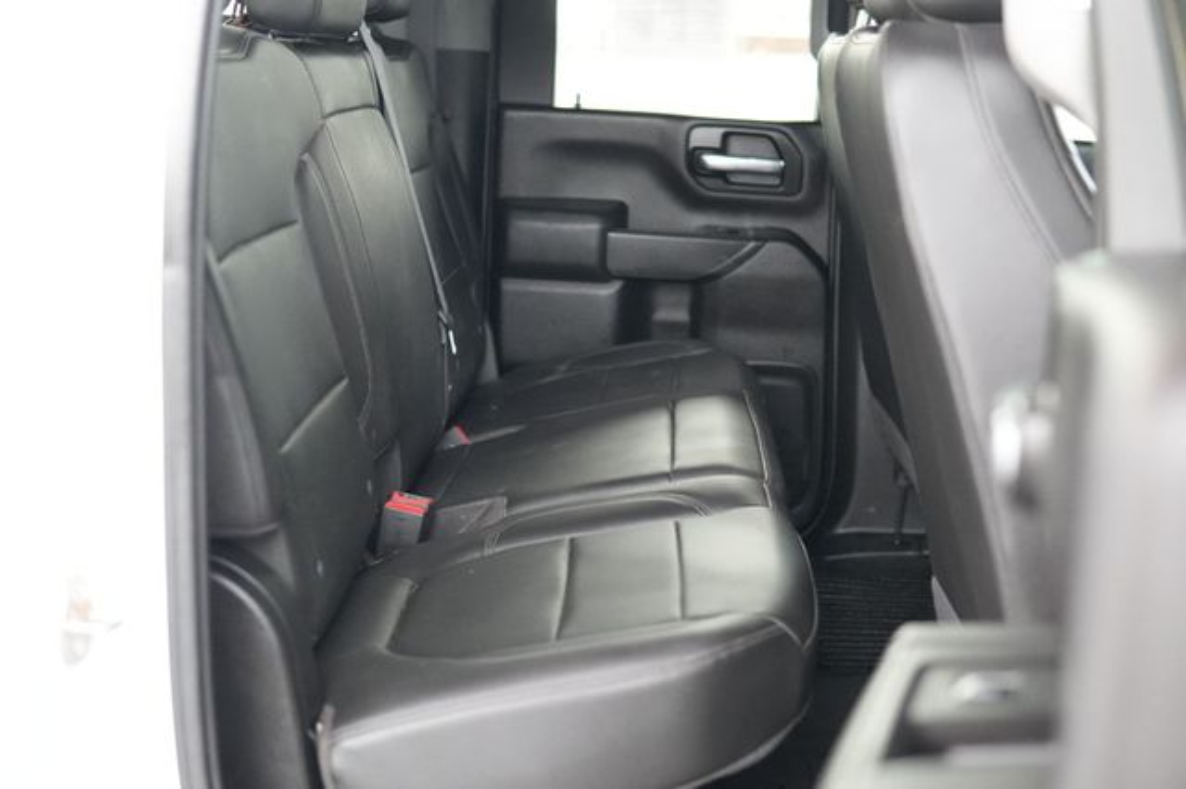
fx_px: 1482
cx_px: 593
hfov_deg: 43.6
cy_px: 394
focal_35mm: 45
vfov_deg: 29.8
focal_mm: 30
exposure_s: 1/160
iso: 3200
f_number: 2
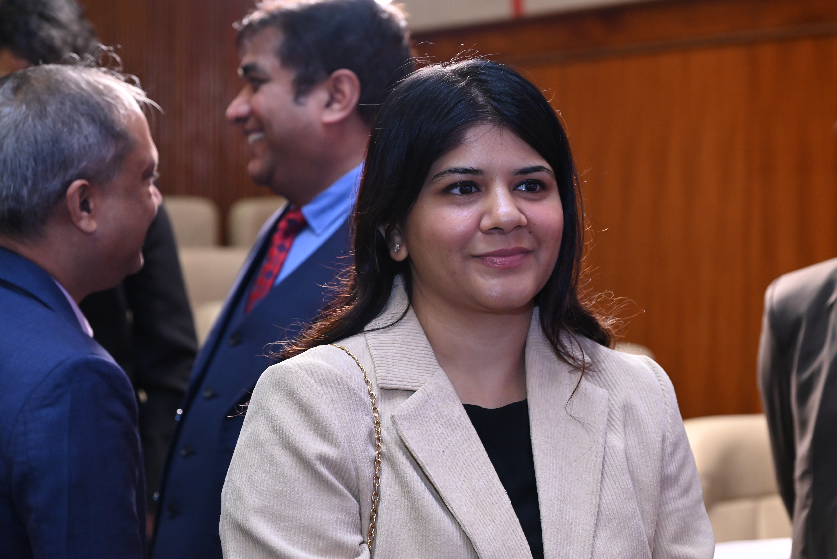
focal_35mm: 97
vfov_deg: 14.1
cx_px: 418
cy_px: 280
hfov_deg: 21.0
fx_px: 2256
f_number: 6.3
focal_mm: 97
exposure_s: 1/100
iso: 2500
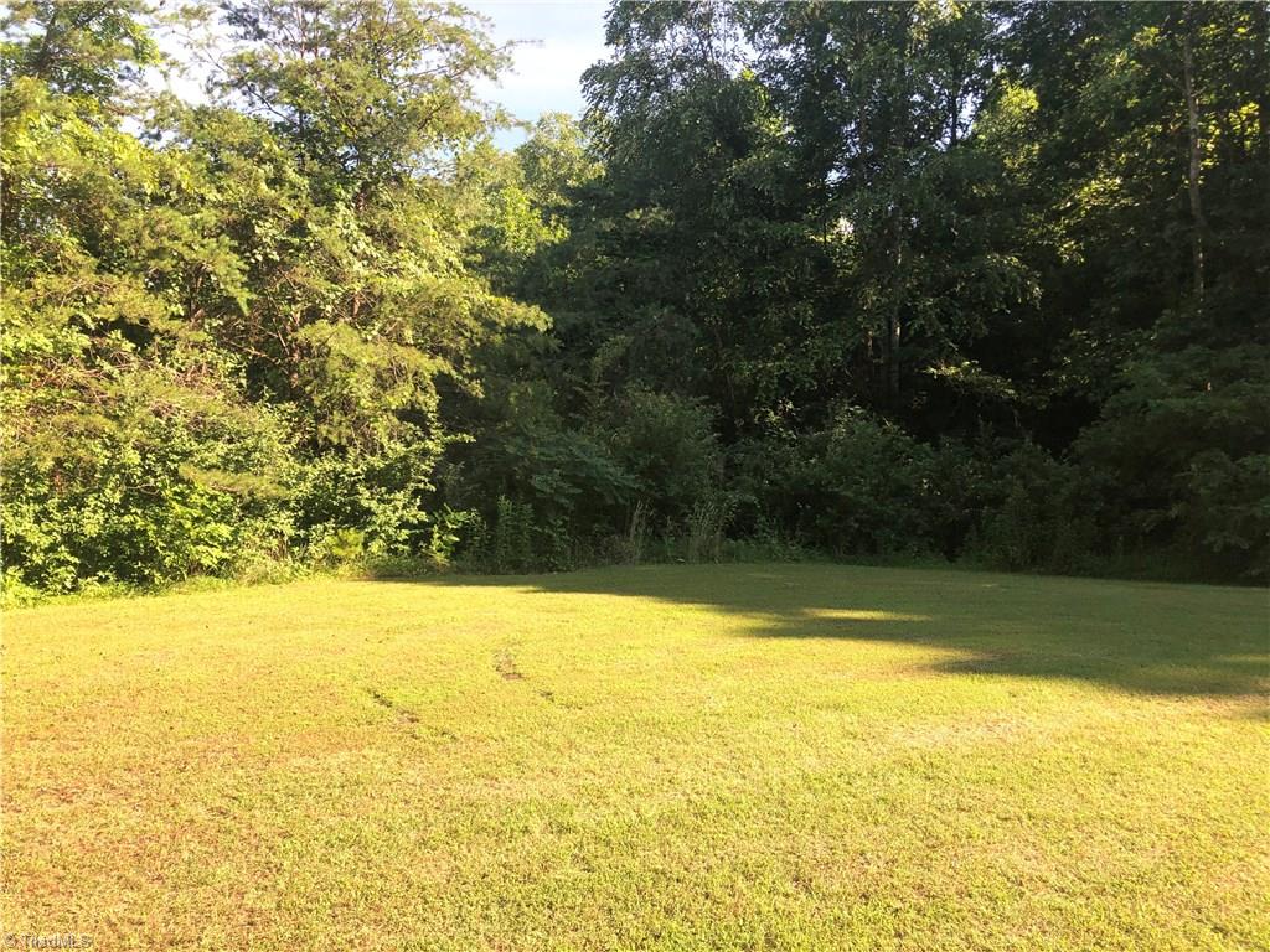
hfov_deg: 63.4
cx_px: 635
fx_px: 1027
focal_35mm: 28
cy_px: 476
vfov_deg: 49.7
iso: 20
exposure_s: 1/1066
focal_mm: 3.99
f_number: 1.8
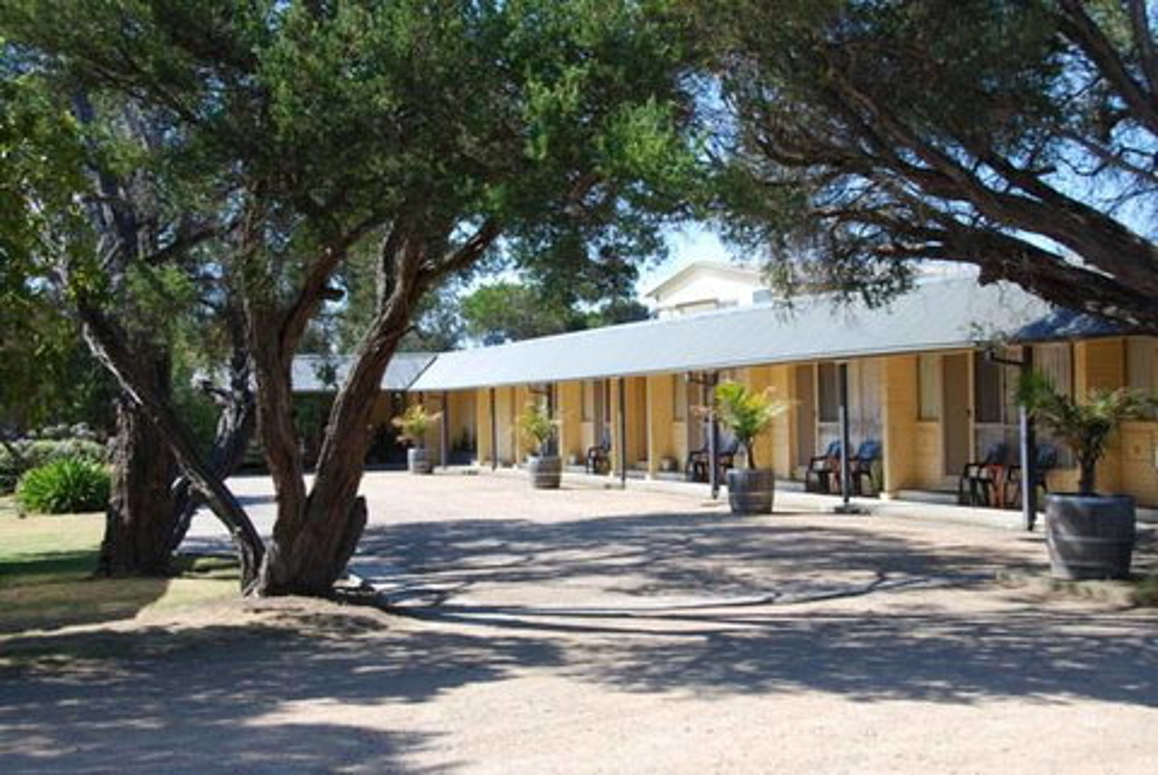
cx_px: 579
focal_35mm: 48
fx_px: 1545
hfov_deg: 41.1
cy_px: 388
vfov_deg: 28.1
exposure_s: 1/160
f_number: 6.3
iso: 100
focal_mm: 32
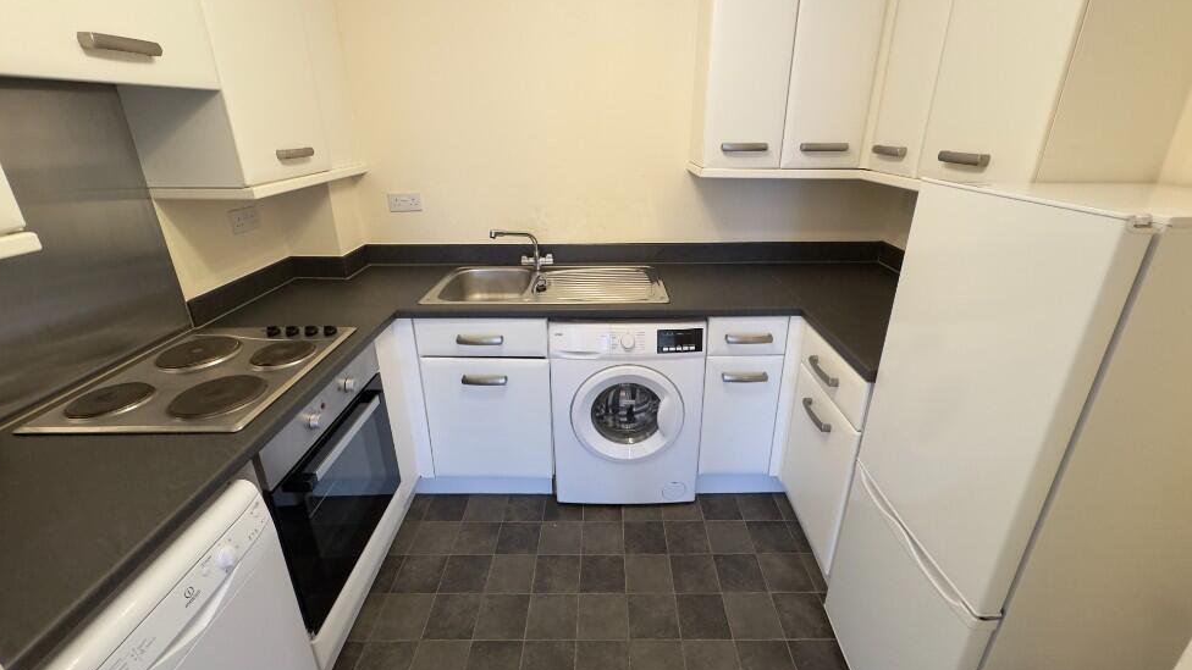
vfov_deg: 67.0
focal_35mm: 16
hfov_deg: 99.4
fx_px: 506
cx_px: 606
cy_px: 305
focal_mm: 2.22
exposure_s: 1/50
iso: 320
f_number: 2.2
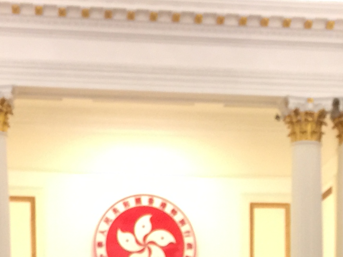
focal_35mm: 108
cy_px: 473
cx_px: 238
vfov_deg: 12.4
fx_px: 1070
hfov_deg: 18.1
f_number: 2.2
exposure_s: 1/17
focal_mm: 4.15
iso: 64
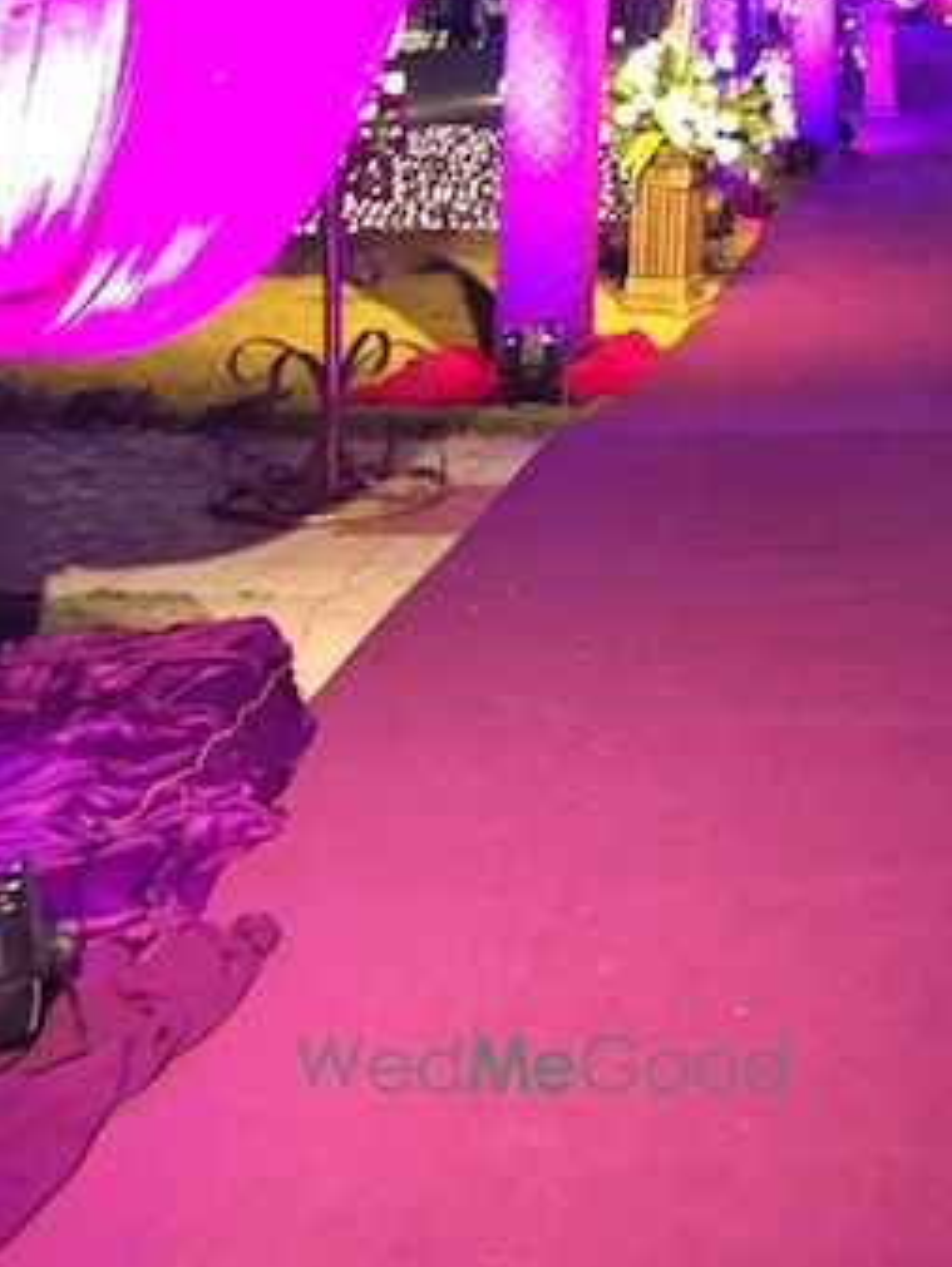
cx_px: 1080
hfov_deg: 21.0
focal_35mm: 66
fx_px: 2419
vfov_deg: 27.2
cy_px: -86
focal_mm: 4.15
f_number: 2.2
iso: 250
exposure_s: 1/20
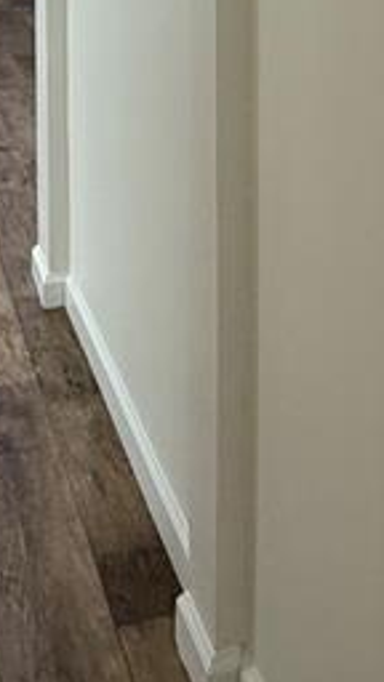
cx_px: 216
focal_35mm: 61
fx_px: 1104
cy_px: -160
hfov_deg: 19.7
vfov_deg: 29.1
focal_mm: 2.22
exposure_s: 1/120
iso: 200
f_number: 2.2
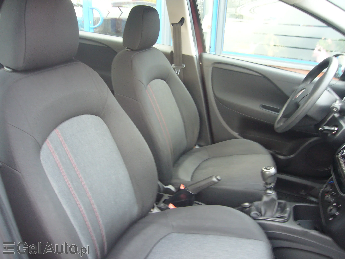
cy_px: 130
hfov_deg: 63.4
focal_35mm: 28
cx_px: 172
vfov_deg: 49.7
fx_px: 279
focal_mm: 4.6
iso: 100
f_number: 2.8
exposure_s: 1/15
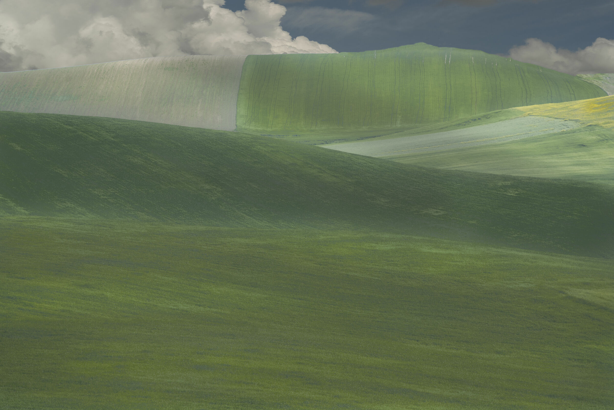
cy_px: 205
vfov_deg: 4.9
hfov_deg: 7.4
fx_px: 4777
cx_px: 307
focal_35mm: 280
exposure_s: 1/160
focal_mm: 280
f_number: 8
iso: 64
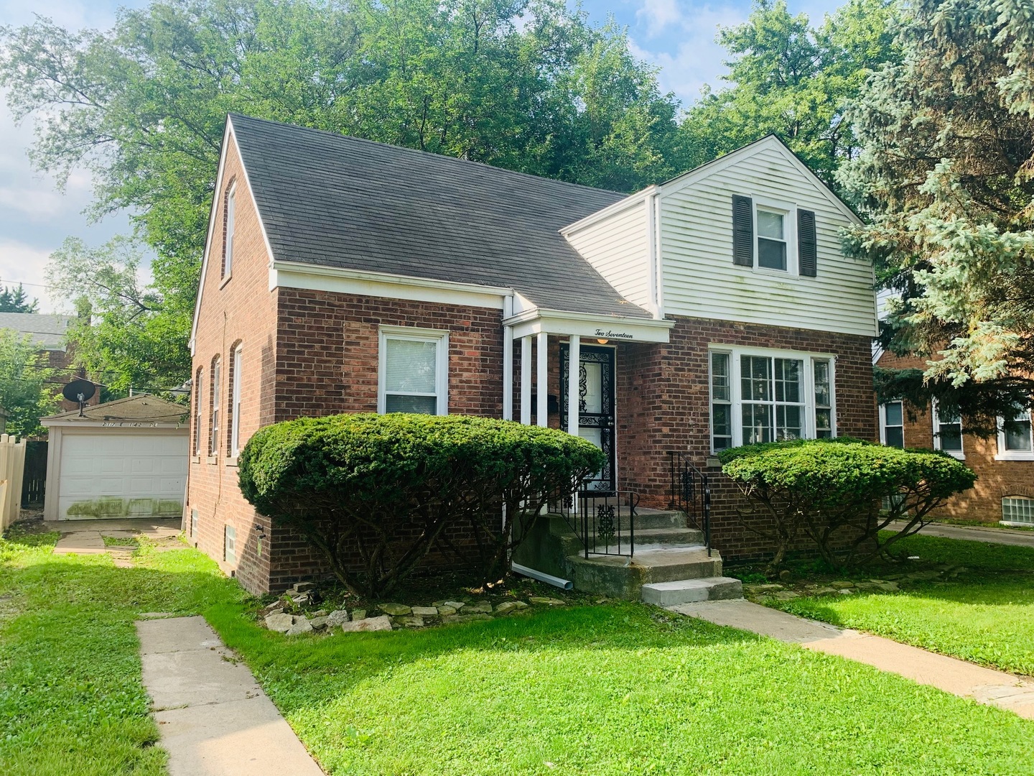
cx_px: 517
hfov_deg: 67.3
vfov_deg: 53.1
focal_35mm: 26
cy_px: 388
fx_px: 777
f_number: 1.8
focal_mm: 4.25
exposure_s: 1/701
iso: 25
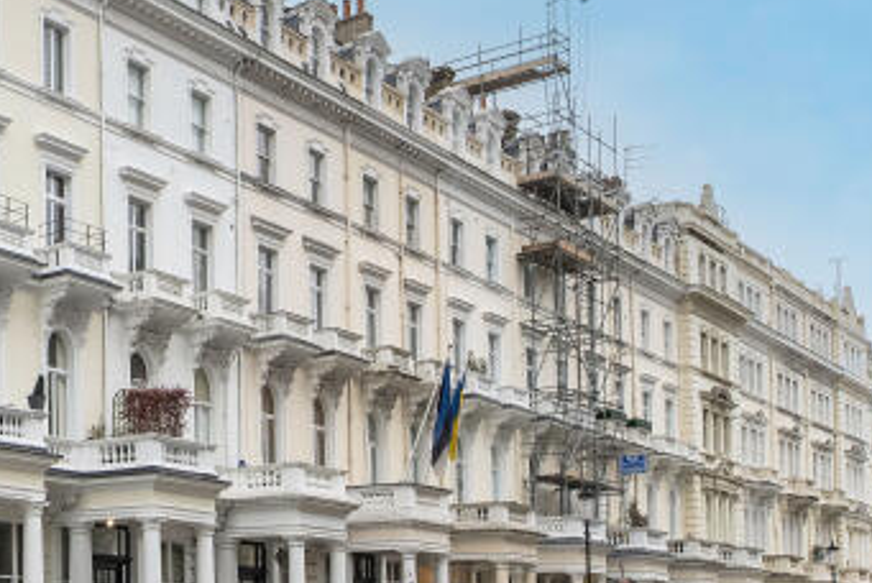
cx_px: -297
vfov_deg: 30.5
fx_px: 1018
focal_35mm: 42
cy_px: 55
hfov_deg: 32.7
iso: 1000
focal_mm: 14
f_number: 8
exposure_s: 1/200
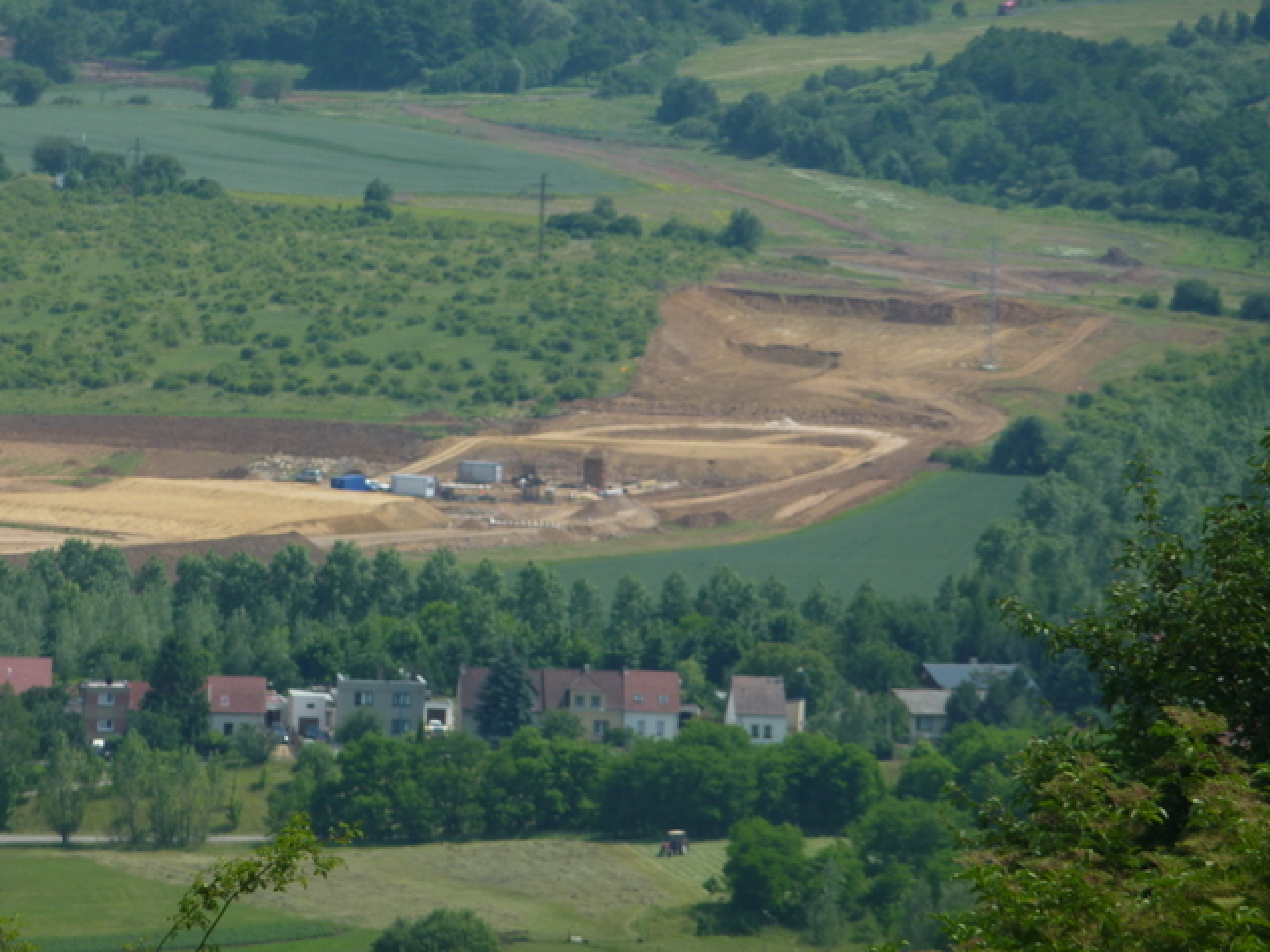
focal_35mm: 300
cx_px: 635
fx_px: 11006
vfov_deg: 5.0
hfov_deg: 6.6
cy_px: 476
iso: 80
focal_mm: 49.2
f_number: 4.9
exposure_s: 1/400
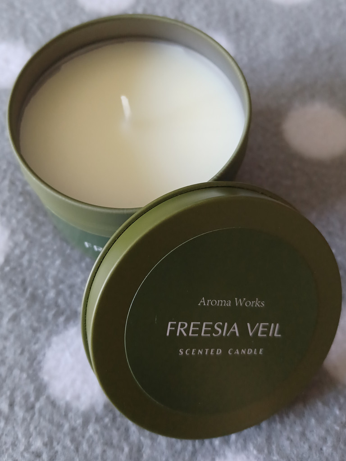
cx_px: 173
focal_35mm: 25
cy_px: 230
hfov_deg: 54.9
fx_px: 333
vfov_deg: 69.4
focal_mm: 4.6
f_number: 1.8
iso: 640
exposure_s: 1/25
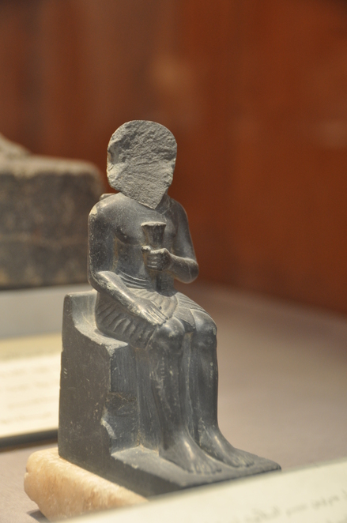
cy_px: 262
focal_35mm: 90
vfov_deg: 22.7
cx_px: 174
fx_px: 1306
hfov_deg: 15.1
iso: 500
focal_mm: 60
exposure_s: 1/15
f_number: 4.8
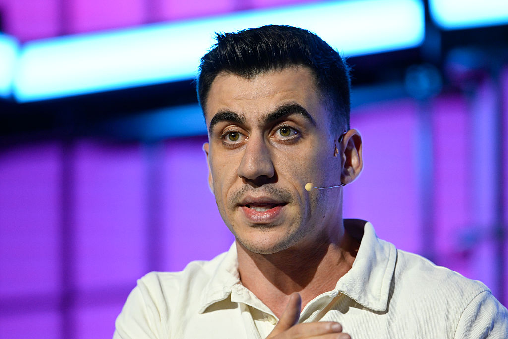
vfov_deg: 3.4
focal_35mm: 400
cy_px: 170
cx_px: 254
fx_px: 5645
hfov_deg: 5.2
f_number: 4.5
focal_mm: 400
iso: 3600
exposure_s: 1/320
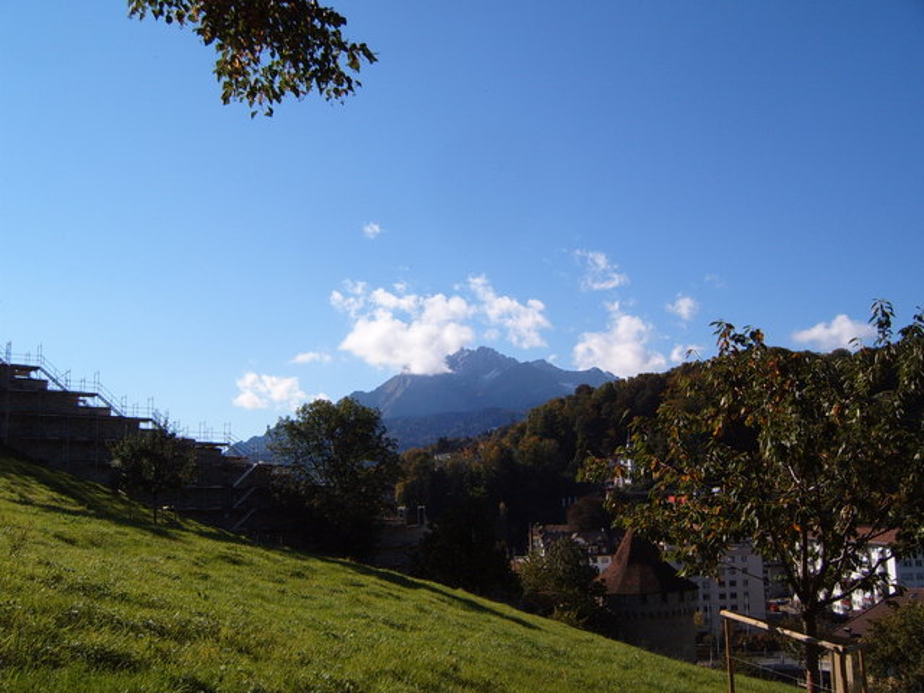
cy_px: 346
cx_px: 462
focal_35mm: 37
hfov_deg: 50.1
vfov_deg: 38.7
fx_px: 988
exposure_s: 1/350
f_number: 6
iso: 63
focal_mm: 6.2
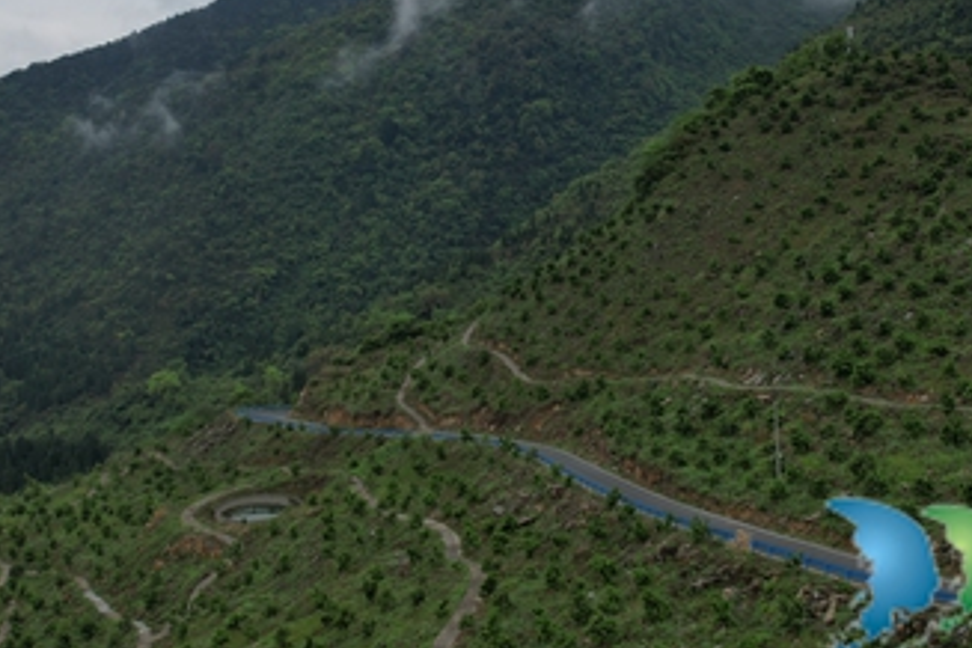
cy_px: 147
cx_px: 523
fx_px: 1161
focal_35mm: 43
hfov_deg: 45.4
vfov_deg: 30.6
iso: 100
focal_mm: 8.38
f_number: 2.8
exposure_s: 1/1250
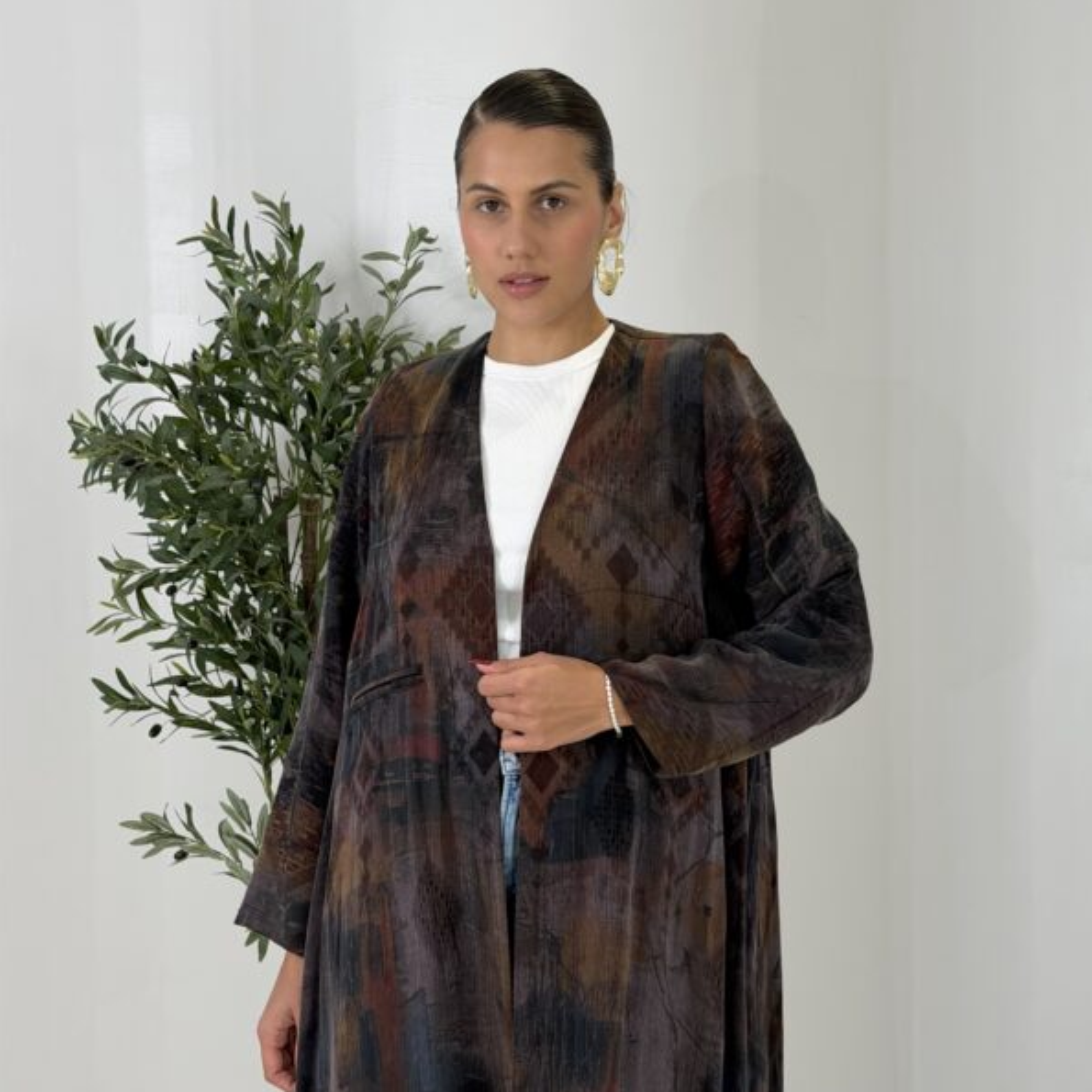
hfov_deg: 30.0
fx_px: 2034
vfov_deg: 30.0
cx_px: 549
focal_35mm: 57
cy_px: 580
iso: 64
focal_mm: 6.76
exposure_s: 1/469
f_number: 1.78
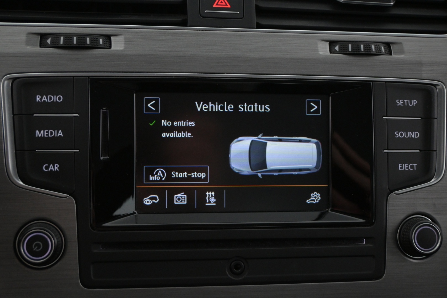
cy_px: 149
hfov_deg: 41.7
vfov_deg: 28.5
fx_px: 587
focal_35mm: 47
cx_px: 224
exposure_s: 1/50
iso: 2500
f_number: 5
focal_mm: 31.5
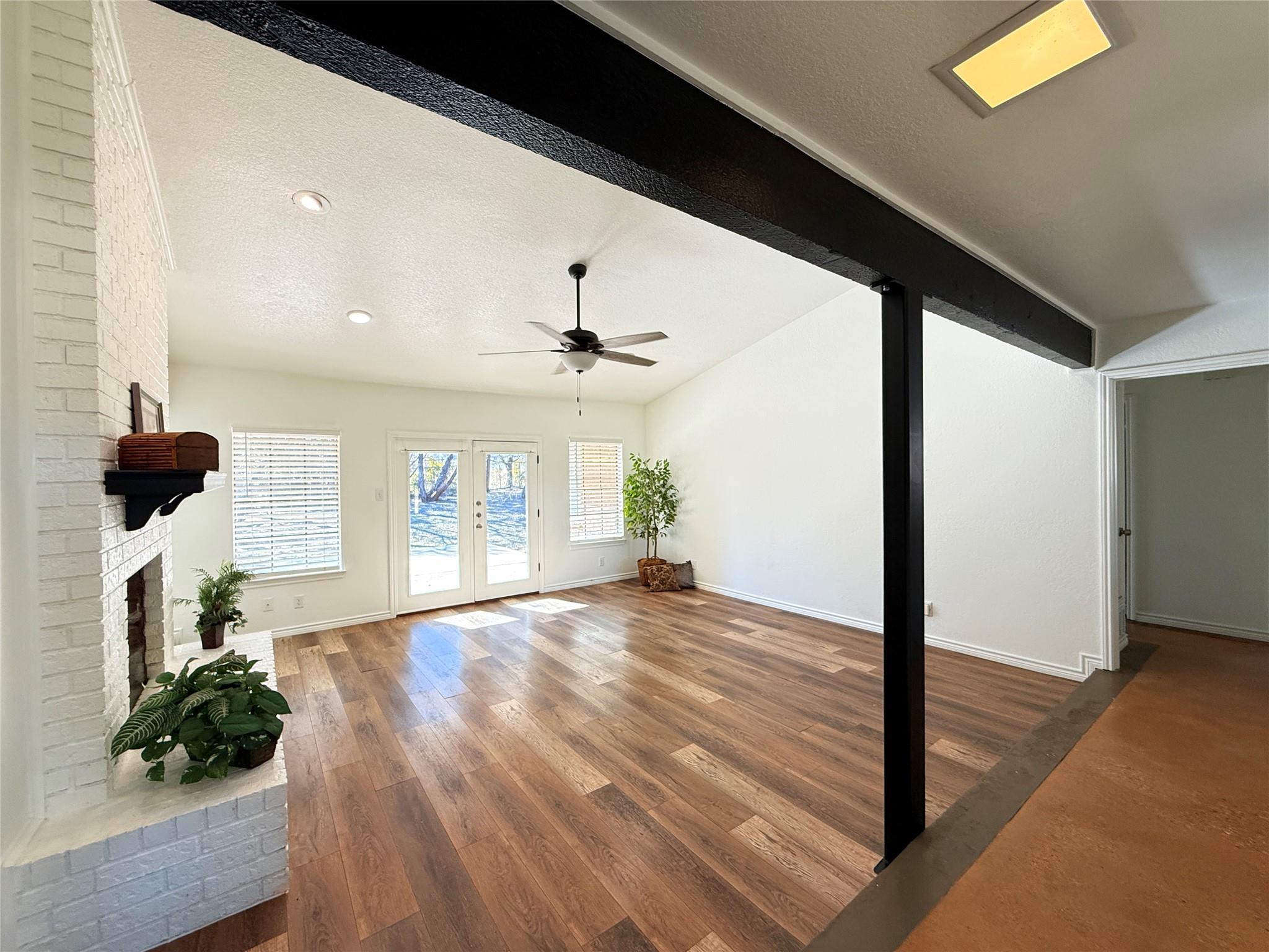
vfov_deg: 85.7
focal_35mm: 14
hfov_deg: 102.1
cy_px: 476
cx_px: 634
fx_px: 513
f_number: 2.2
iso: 250
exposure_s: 1/120
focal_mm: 2.22
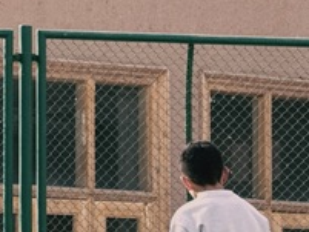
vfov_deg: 2.4
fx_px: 5448
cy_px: 147
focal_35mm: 610
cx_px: -347
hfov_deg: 3.2
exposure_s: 1/436
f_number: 2.8
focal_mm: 15.66
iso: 50
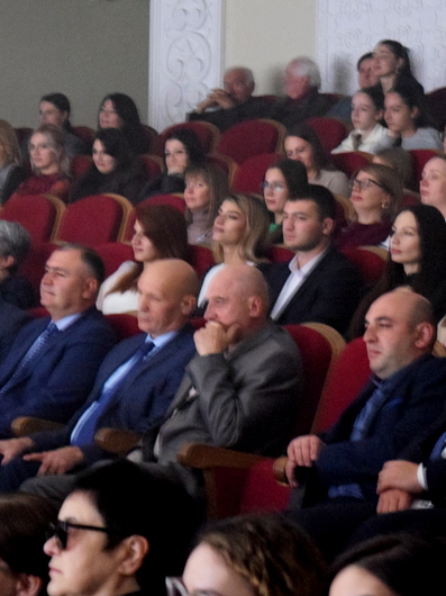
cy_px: 299
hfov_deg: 12.2
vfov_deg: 16.5
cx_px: 13
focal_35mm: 120
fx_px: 2058
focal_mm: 55
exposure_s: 1/5
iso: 6400
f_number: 5.6
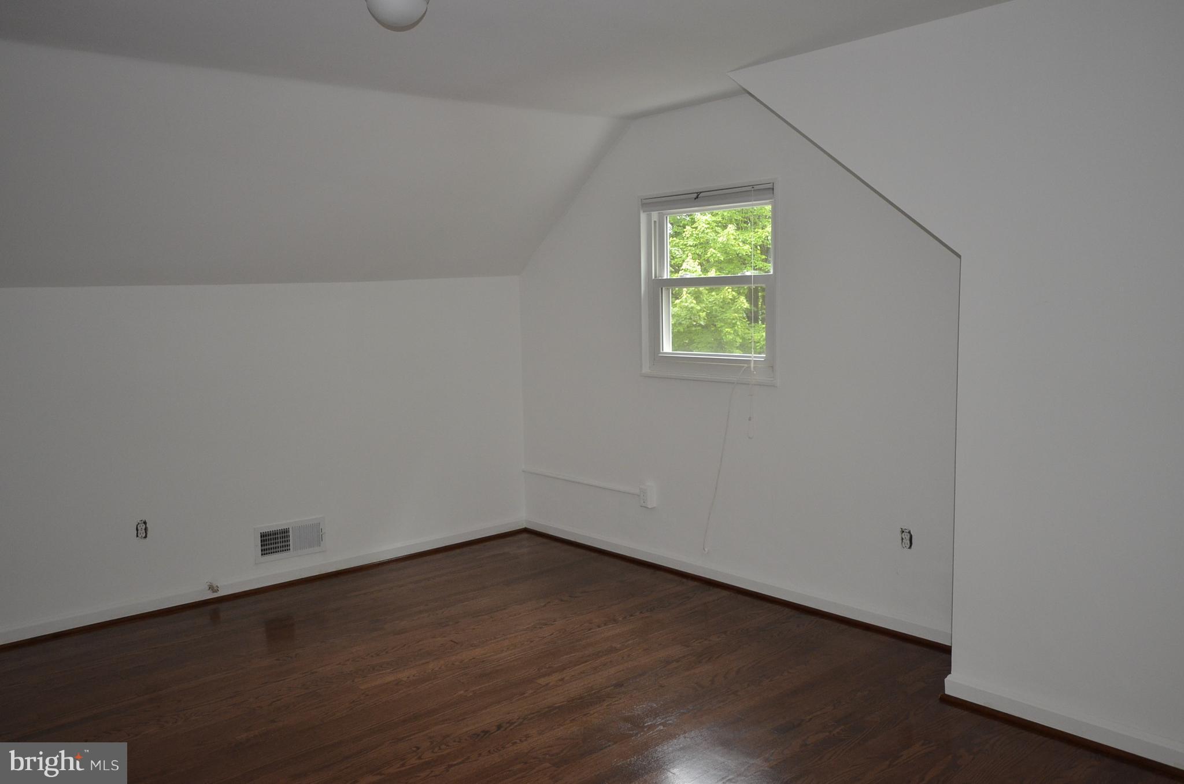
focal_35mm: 30
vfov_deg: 43.4
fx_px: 985
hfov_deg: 62.0
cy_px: 392
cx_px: 592
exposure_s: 1/60
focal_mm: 20
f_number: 5.6
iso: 800
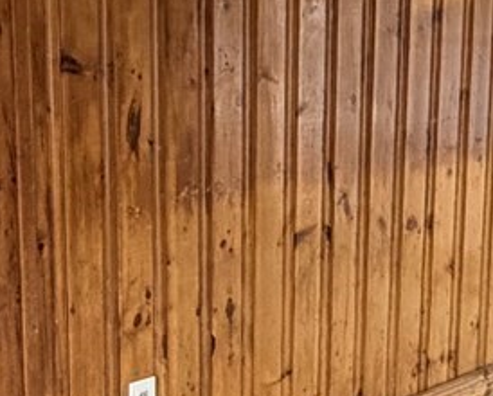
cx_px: 360
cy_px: 306
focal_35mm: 102
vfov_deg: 15.1
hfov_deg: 18.7
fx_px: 1490
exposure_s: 1/121
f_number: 2.2
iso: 250
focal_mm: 2.22
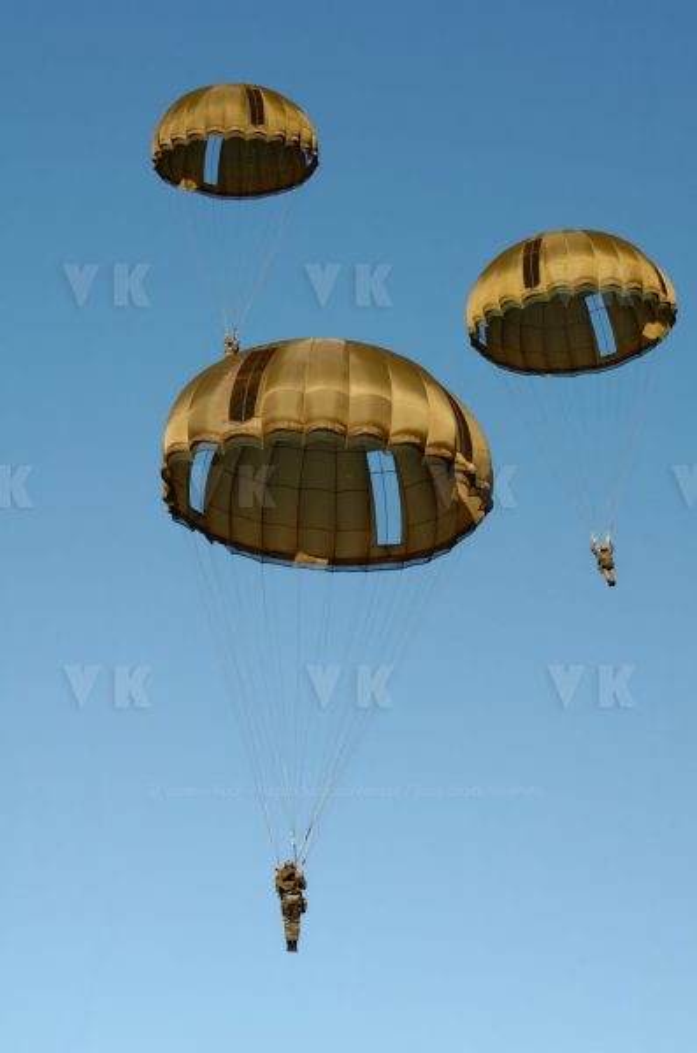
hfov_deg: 13.0
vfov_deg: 19.5
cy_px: 526
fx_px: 3065
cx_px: 348
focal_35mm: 105
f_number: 11
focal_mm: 70
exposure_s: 1/400
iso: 160
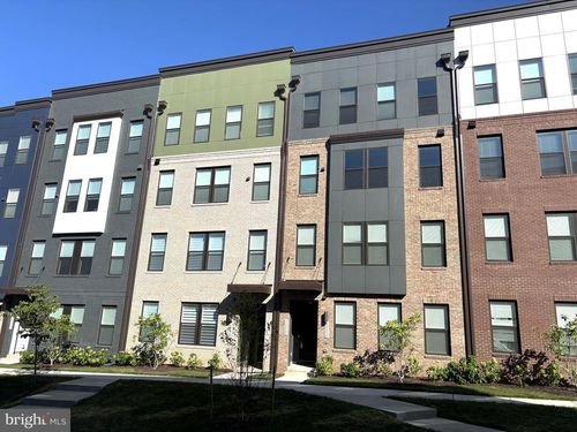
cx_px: 288
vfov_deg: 53.1
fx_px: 433
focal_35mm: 26
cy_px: 216
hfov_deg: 67.3
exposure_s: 1/3413
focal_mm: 5.96
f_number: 1.6
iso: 50
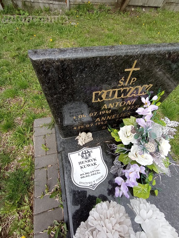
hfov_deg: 49.8
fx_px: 193
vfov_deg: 63.4
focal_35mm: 28
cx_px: 90
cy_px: 119
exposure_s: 1/593
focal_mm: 1.65
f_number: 2.2
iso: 113
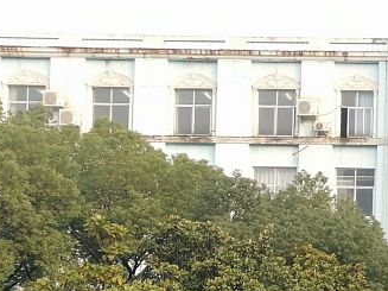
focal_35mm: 132
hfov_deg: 14.1
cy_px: 468
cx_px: 562
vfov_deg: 10.7
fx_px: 1479
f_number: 1.8
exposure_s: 1/173
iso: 50
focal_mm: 5.58
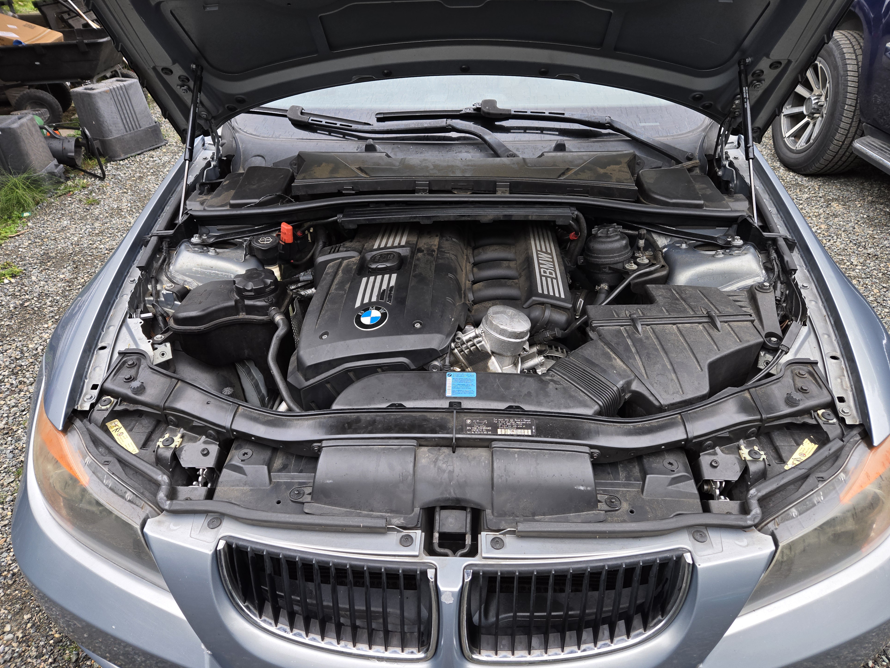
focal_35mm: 24
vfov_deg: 56.8
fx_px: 617
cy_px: 329
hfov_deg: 71.6
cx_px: 452
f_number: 1.8
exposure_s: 1/60
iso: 32
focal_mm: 5.4
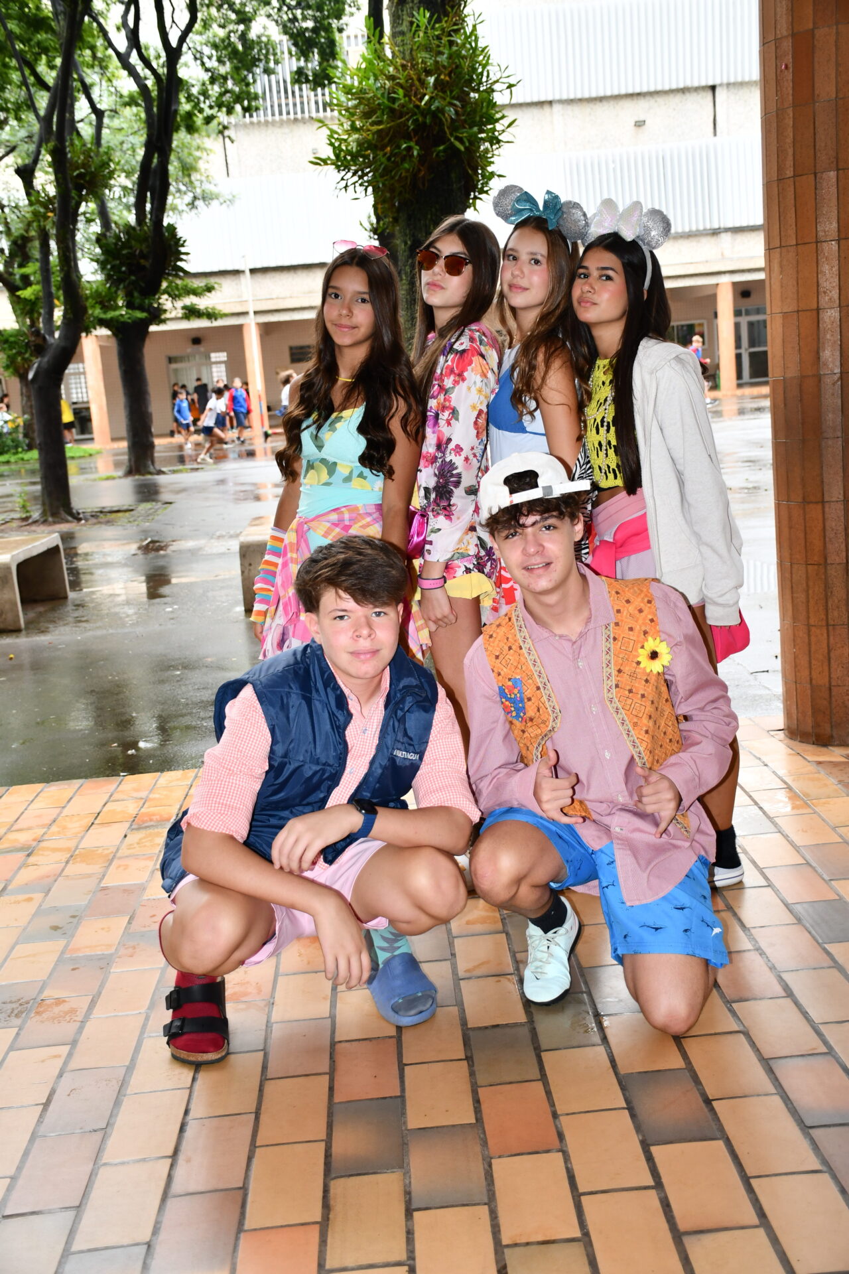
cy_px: 637
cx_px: 424
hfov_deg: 33.4
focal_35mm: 40
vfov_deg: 48.5
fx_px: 1415
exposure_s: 1/125
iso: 320
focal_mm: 27
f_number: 4
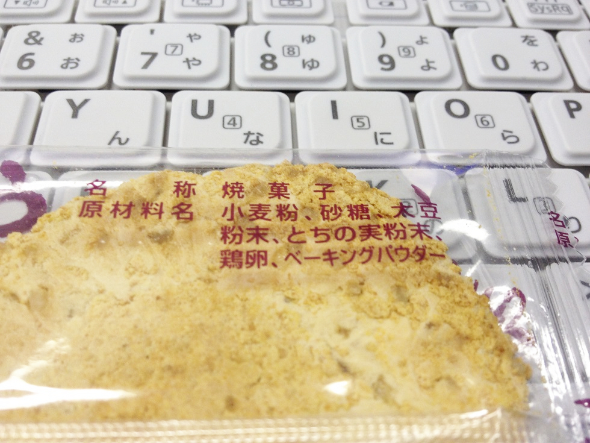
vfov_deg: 40.7
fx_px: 597
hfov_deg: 52.6
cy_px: 222
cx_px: 295
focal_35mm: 35
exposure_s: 1/30
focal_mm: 4.28
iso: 50
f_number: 2.4
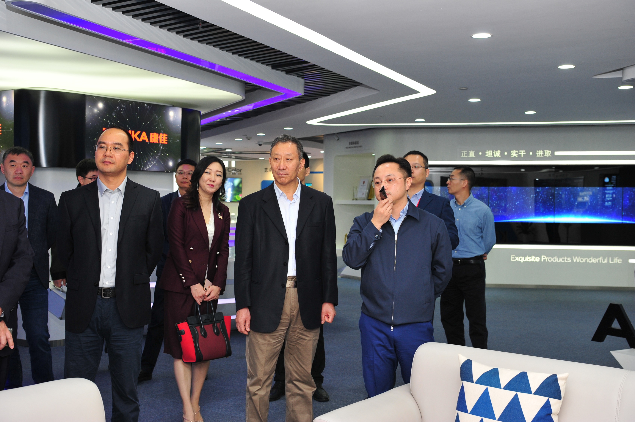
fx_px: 846
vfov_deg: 28.0
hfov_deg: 41.1
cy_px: 211
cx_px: 318
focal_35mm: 48
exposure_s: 1/60
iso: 1000
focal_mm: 48
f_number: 5.6
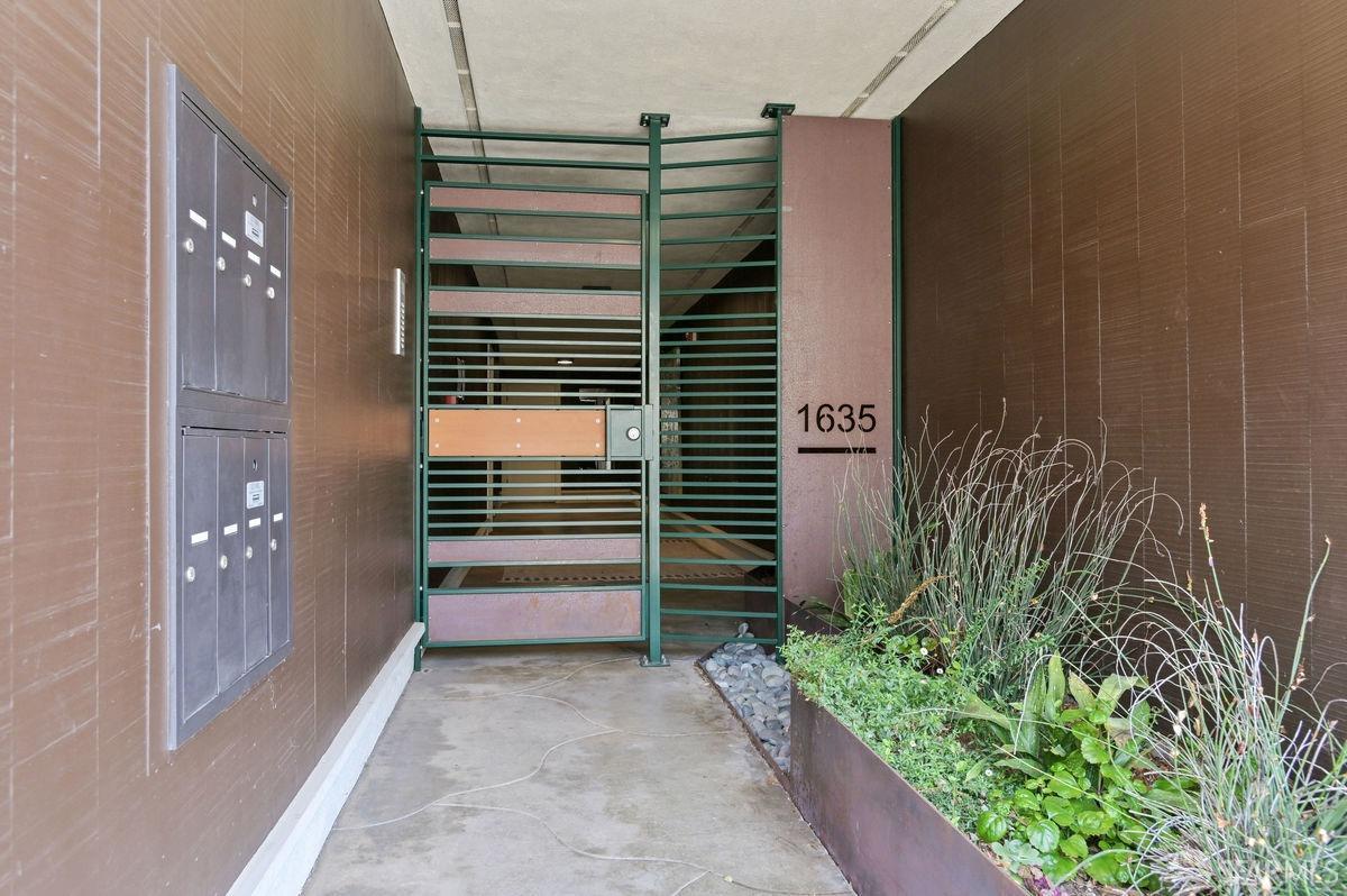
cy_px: 448
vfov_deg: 53.1
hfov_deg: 73.8
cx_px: 674
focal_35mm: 24
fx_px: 897
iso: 400
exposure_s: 1/30
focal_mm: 24
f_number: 11
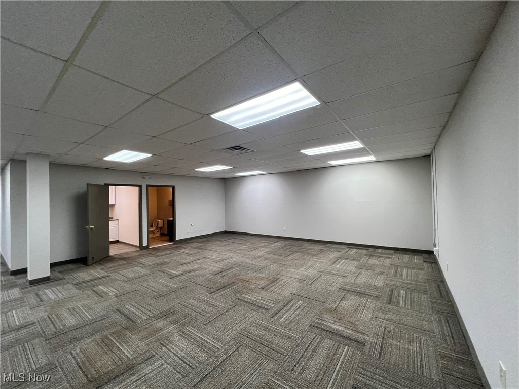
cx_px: 260
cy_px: 194
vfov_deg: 89.9
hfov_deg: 106.2
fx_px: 195
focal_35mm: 13
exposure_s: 1/120
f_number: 1.8
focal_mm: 1.57
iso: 160
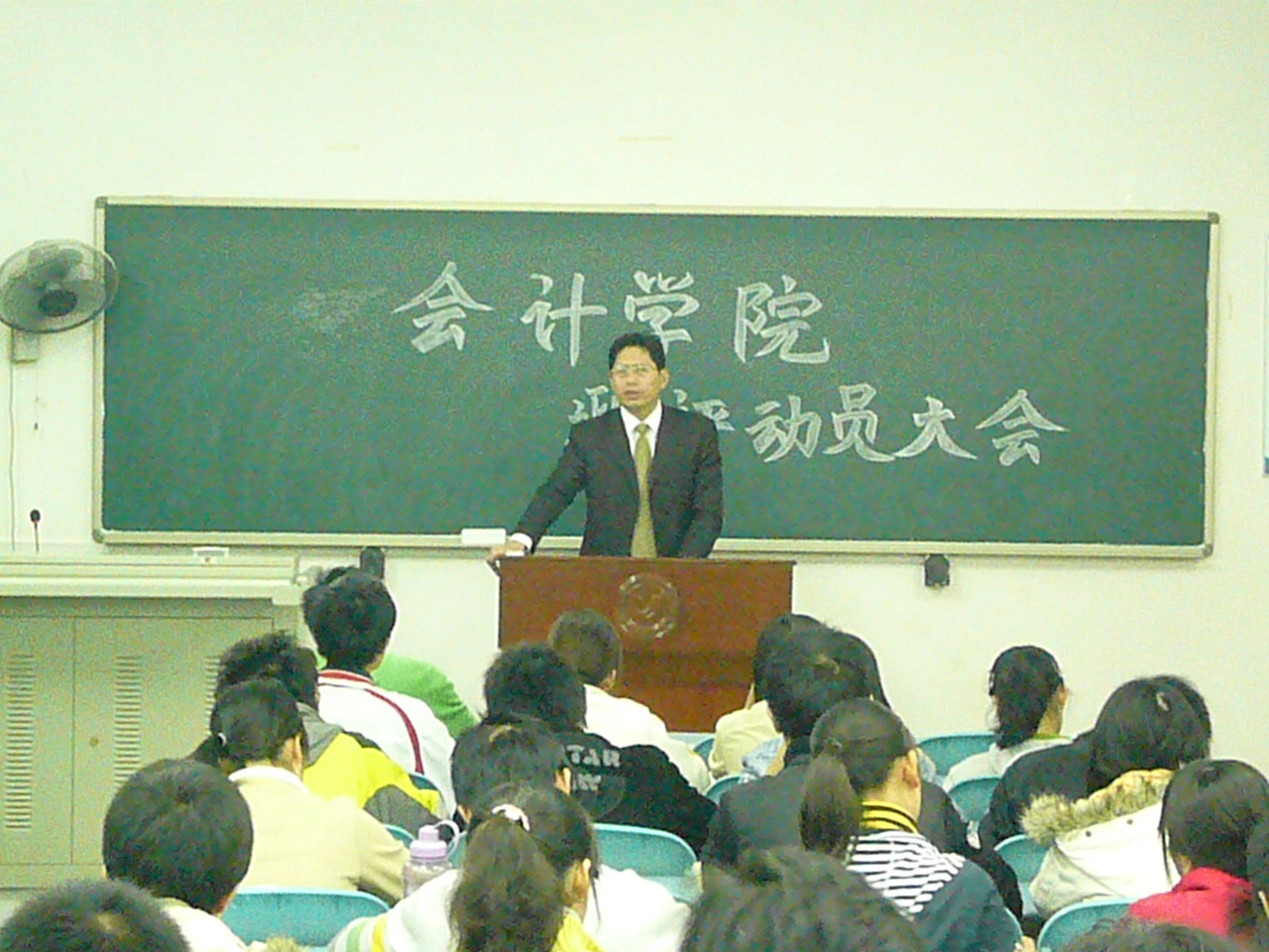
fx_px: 3739
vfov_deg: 14.5
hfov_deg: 19.3
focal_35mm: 102
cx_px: 634
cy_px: 476
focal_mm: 16.8
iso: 3200
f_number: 5.6
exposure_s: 1/13
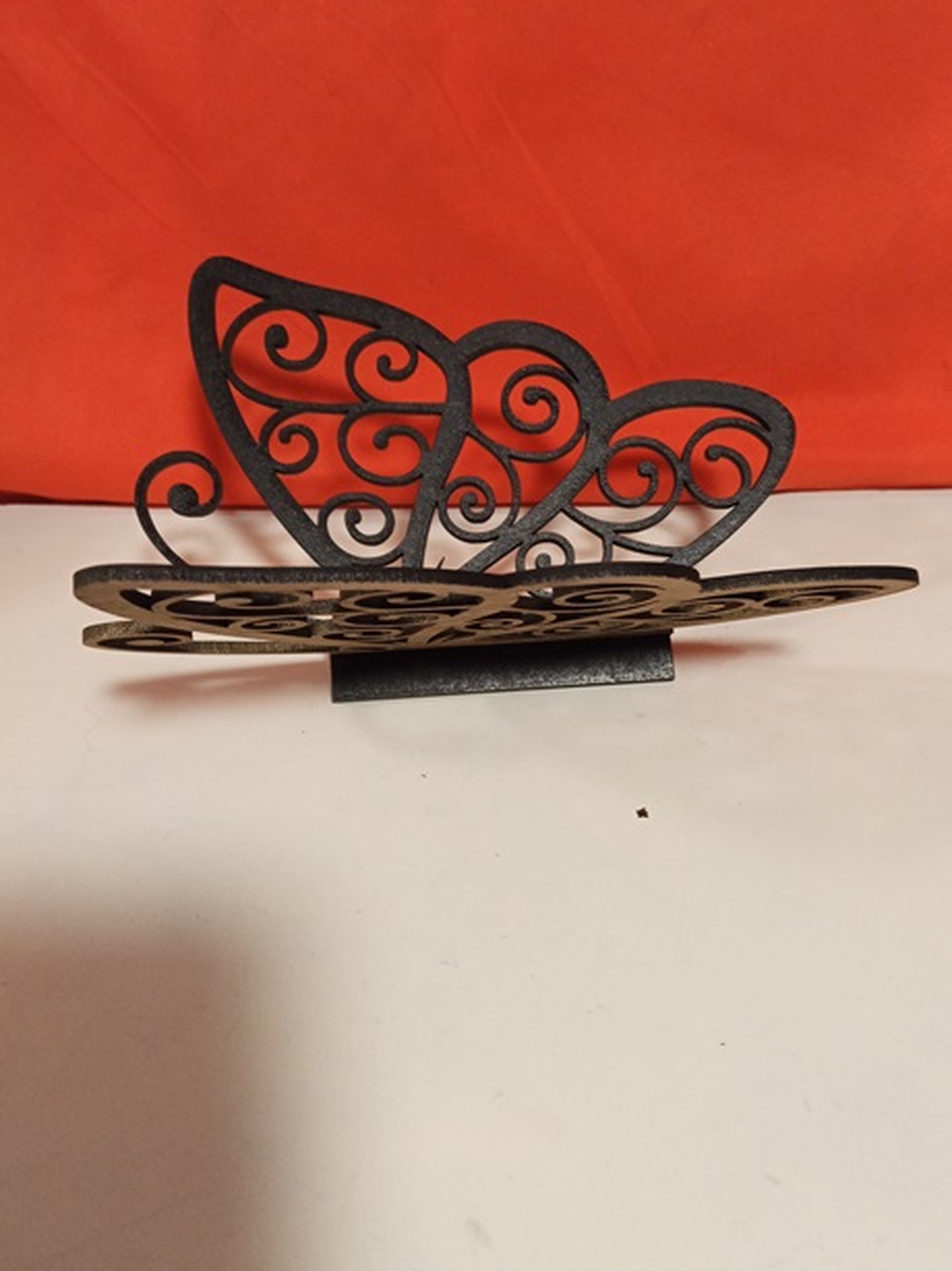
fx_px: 991
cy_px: 636
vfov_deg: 65.3
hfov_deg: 51.3
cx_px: 476
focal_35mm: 27
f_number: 1.8
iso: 800
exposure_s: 1/33.3
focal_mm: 3.98
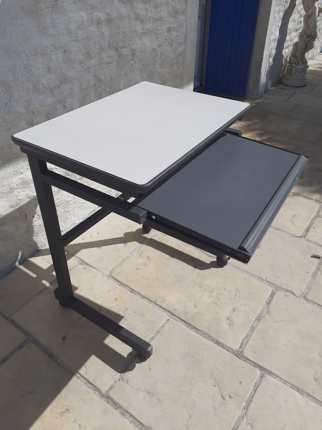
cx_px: 161
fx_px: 335
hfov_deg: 51.4
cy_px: 215
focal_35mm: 27
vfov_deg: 65.3
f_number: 1.9
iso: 40
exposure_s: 1/4587
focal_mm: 3.6
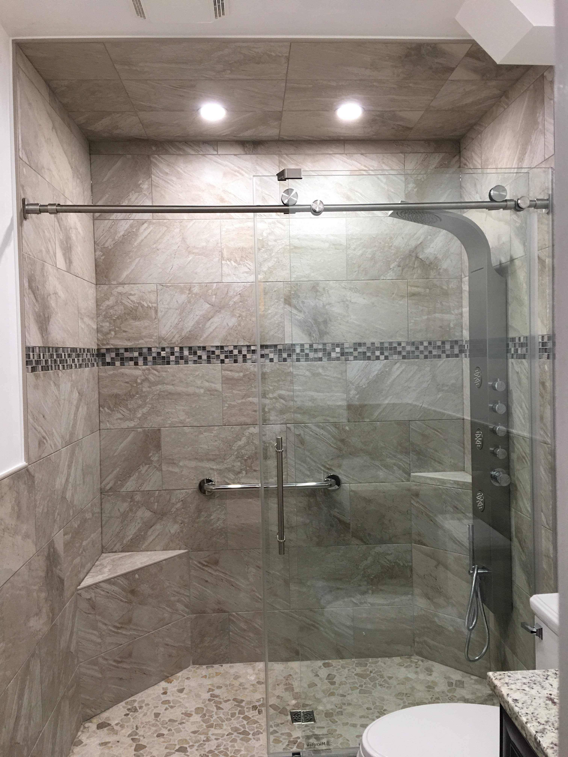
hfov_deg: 48.2
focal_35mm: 29
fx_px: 634
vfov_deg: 61.7
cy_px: 378
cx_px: 284
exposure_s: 1/15
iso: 50
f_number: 2.2
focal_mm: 4.15
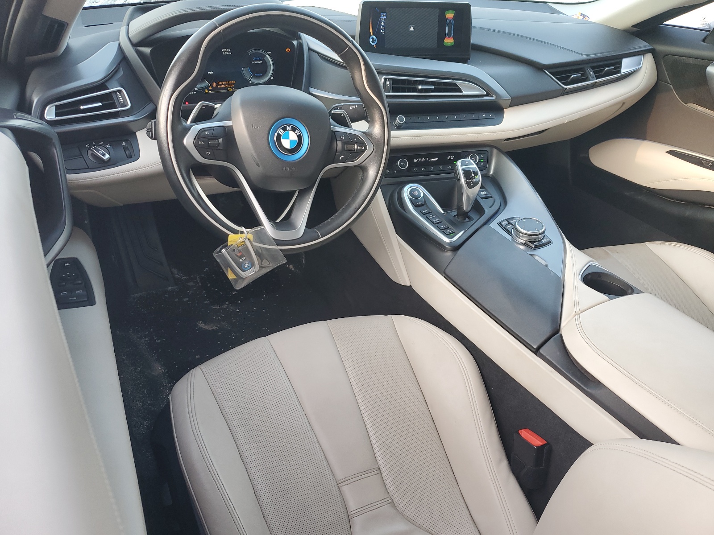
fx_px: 536
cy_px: 268
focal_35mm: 26
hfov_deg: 67.3
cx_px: 357
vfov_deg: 53.1
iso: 59
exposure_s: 1/120
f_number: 1.5
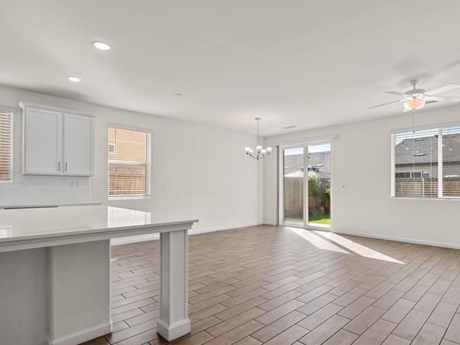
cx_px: 252
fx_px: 266
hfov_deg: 81.5
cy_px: 181
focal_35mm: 20
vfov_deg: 65.9
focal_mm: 14
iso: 250
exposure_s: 1/50
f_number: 9
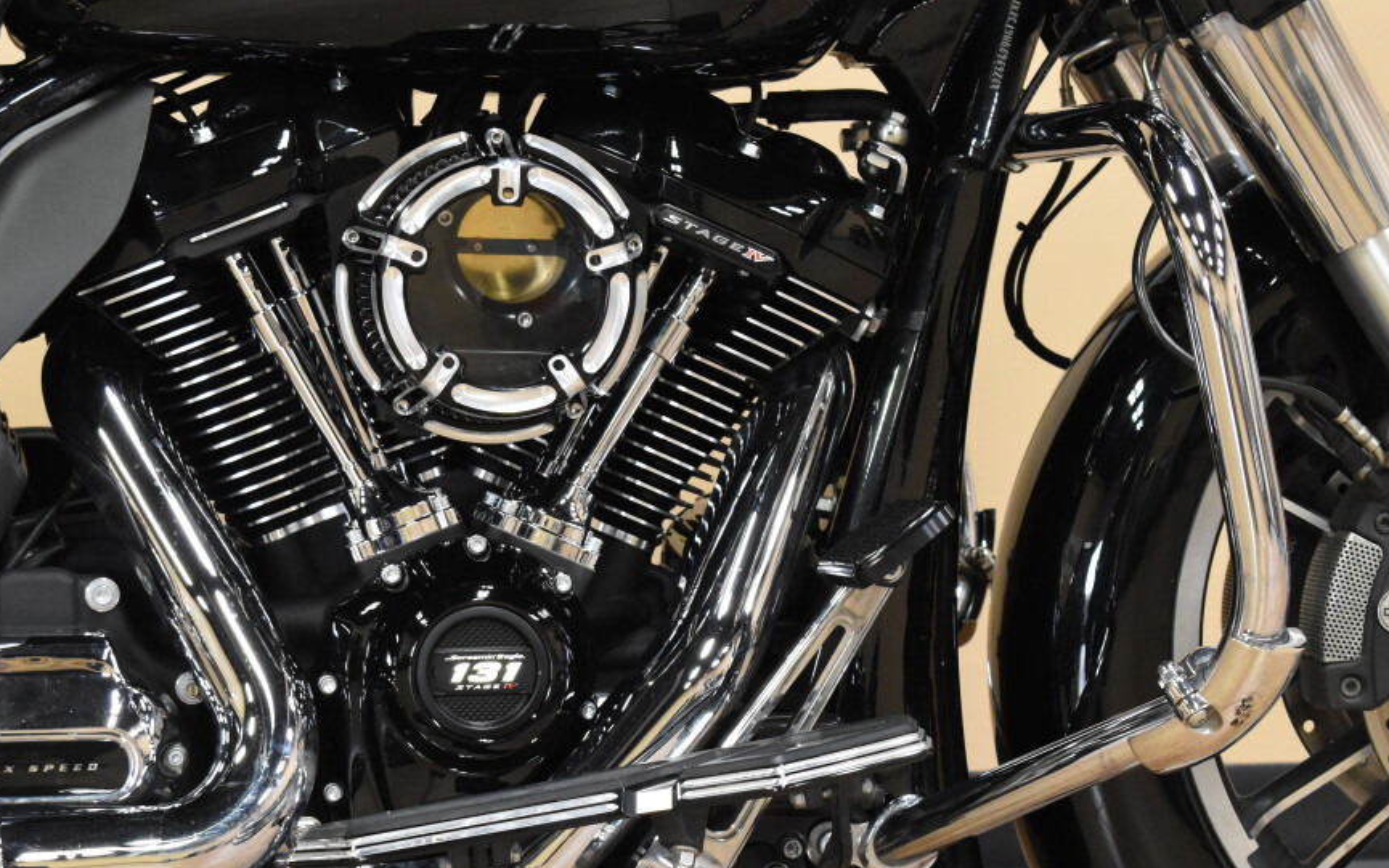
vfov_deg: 12.3
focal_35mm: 106
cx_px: 438
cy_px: 563
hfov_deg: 19.6
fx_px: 4013
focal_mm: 50
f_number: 5.6
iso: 2800
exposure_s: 1/60
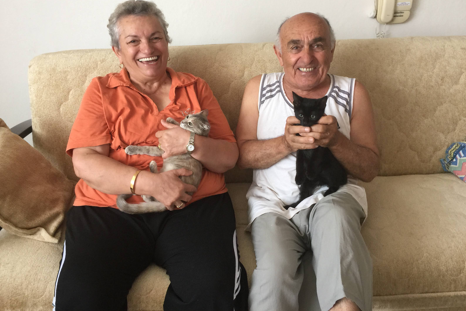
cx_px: 237
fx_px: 401
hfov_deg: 60.3
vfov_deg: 42.2
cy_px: 134
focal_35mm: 31
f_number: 2.2
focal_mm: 4.15
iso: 50
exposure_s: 1/30
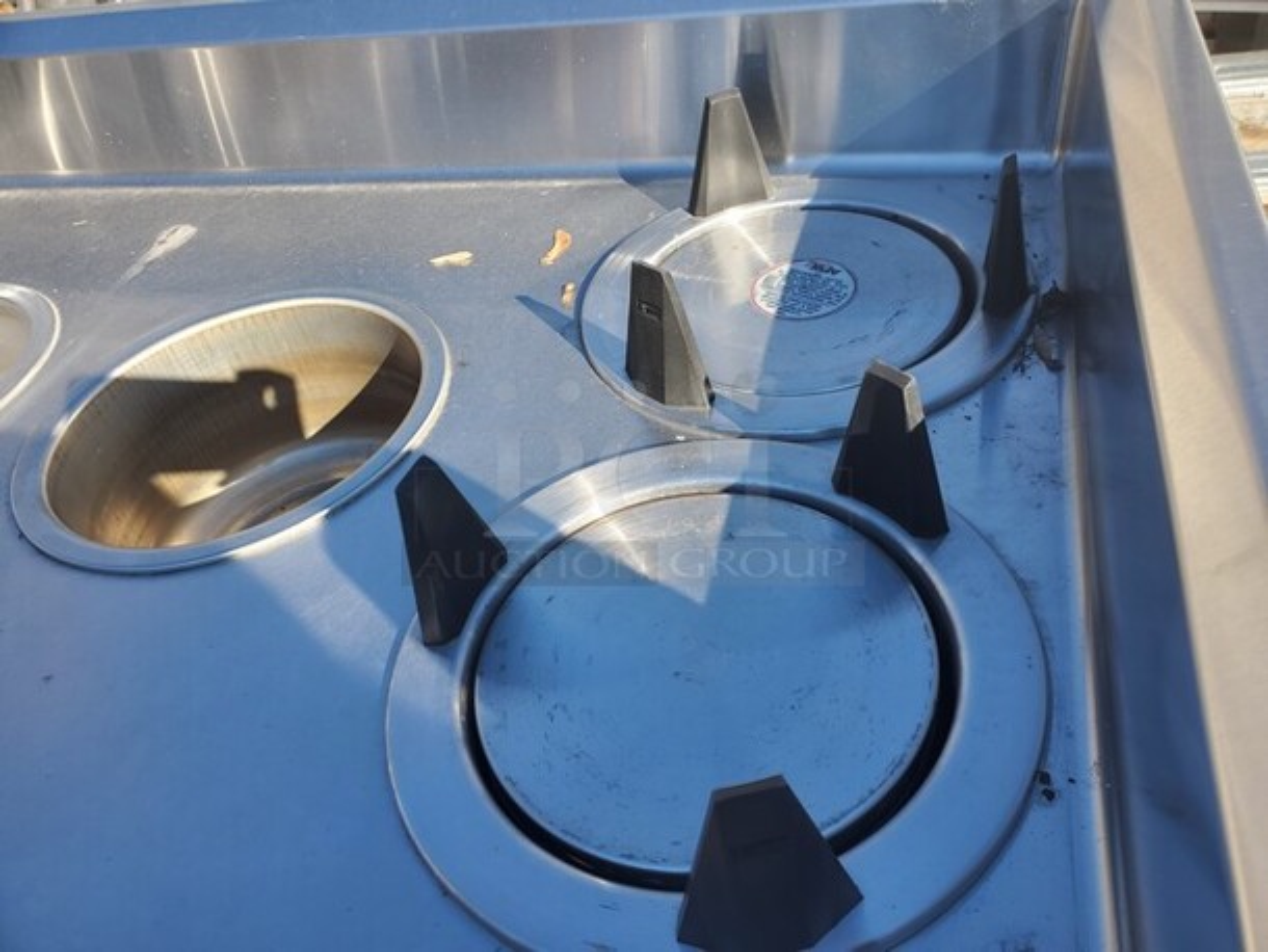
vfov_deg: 53.1
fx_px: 953
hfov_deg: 67.3
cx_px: 634
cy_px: 476
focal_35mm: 26
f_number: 2.4
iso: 50
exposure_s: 1/586
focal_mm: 4.3
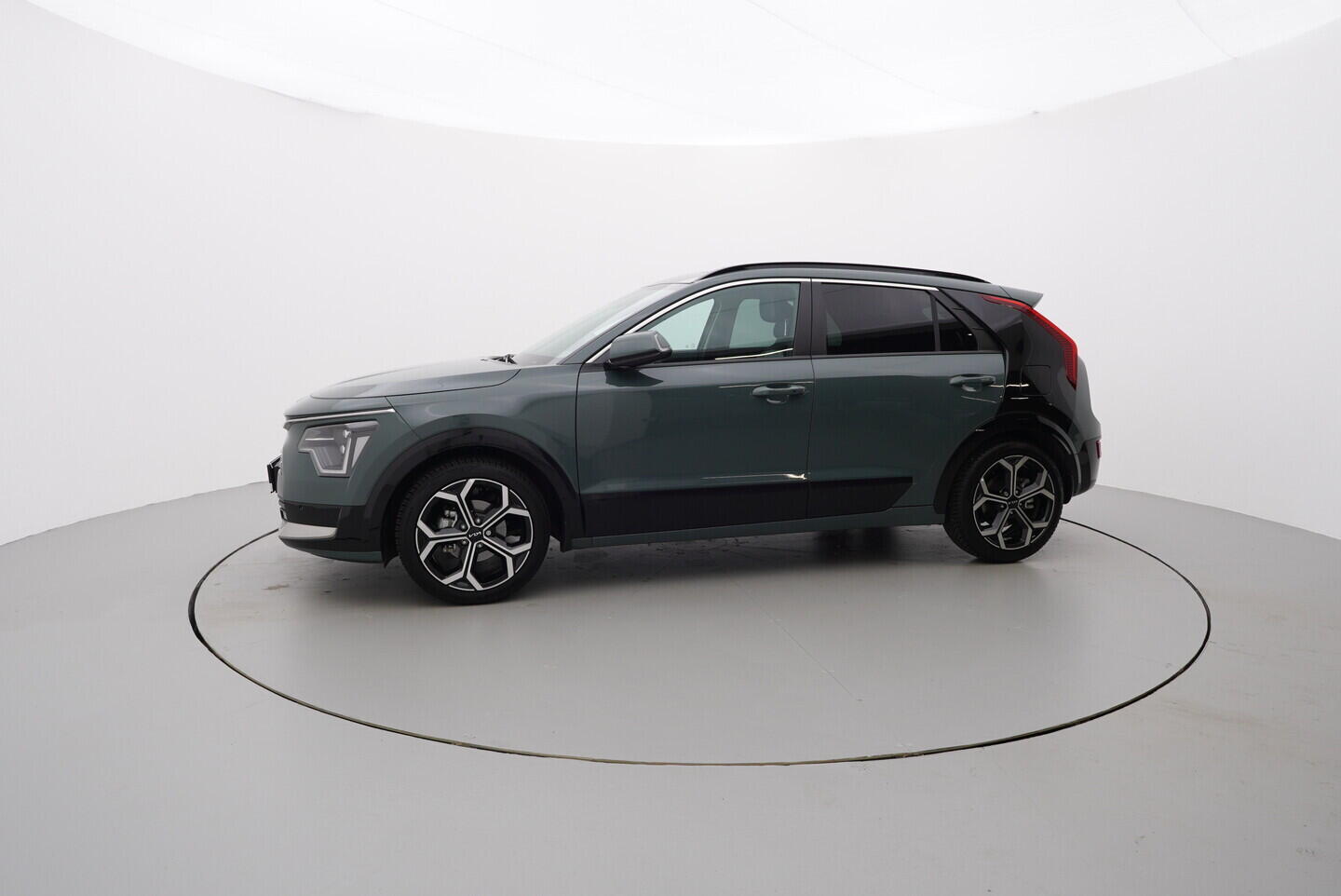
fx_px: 839
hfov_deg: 77.3
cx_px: 670
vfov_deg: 56.2
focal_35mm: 22
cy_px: 448
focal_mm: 15
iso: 200
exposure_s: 1/80
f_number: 5.6
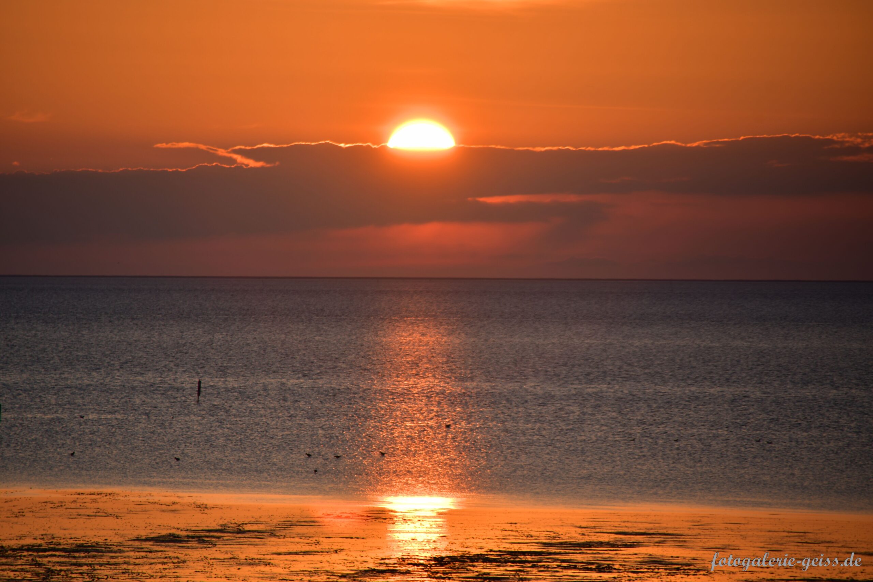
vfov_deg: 4.6
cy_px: 291
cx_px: 436
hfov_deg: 6.9
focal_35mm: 300
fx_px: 7275
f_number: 6.3
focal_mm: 200
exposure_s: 1/200
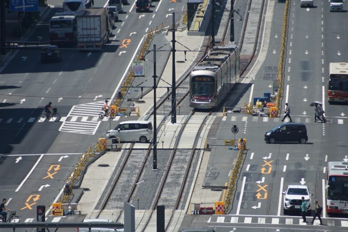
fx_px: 4504
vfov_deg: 3.0
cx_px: 184
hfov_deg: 4.4
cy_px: 96
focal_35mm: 466
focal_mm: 250
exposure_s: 1/400
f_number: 6.3
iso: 100
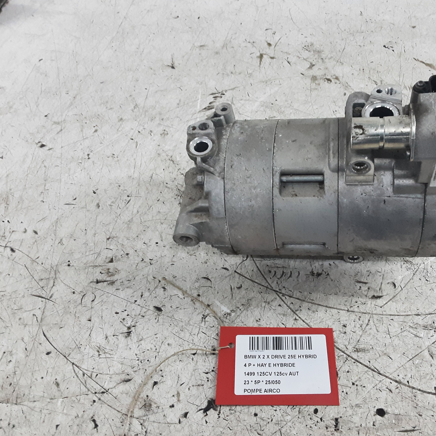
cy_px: 217
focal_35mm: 32
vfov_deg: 51.1
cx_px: 276
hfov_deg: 50.5
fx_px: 456
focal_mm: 2.91
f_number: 1.9
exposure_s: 1/50
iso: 200
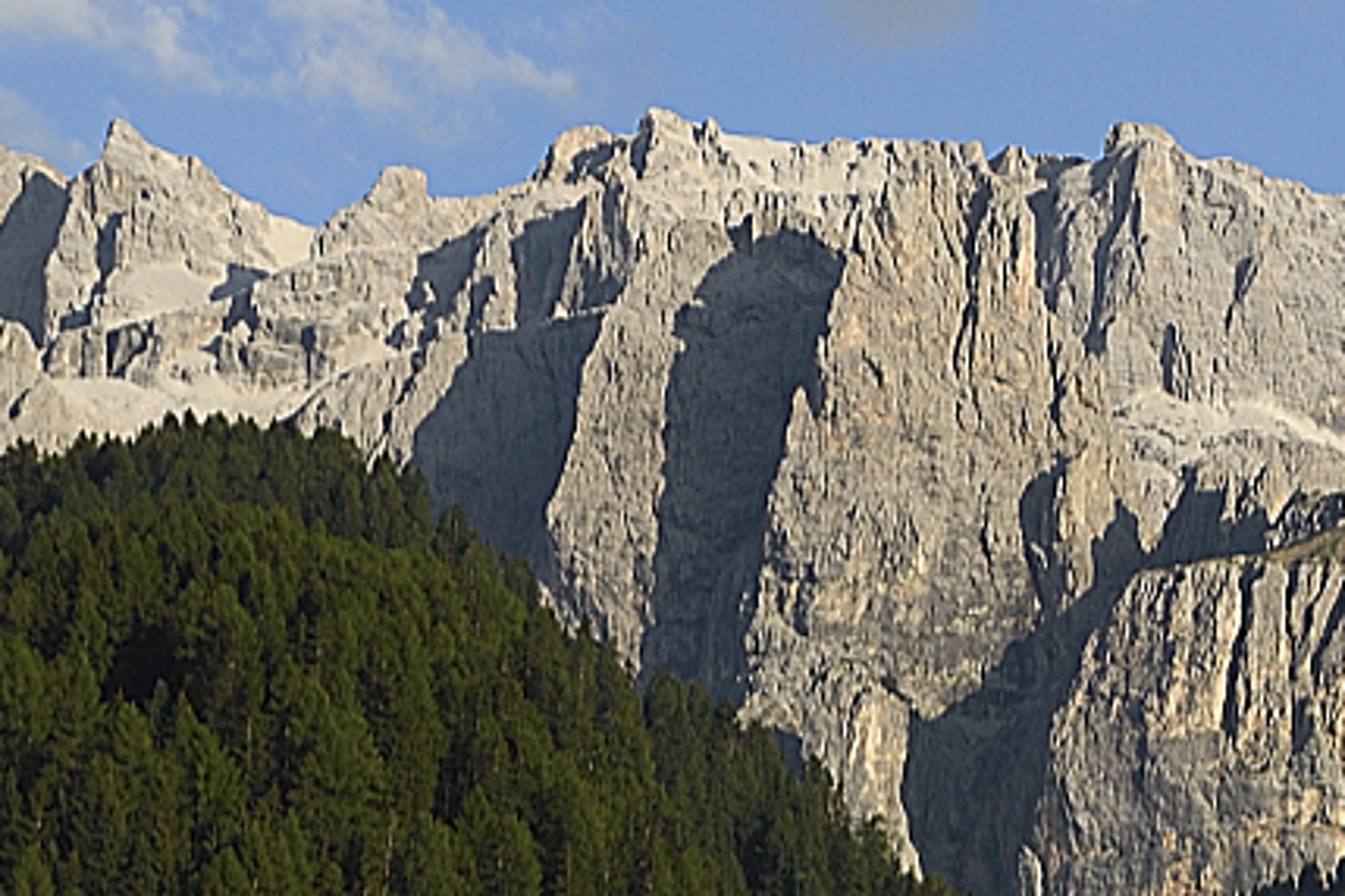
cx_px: 2007
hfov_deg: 10.9
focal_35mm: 182
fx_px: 6799
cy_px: 370
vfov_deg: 7.5
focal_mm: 26
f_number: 8
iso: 100
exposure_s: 1/320
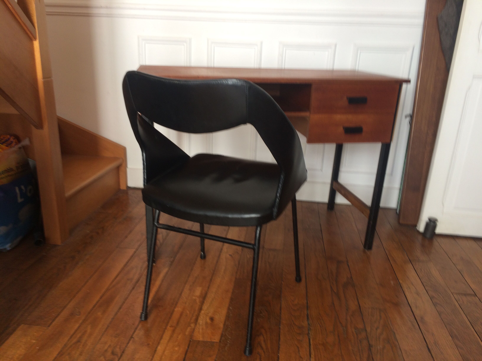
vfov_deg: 48.2
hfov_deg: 61.7
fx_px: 404
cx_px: 241
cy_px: 180
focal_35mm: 29
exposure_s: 1/50
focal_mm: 4.15
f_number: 2.2
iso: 50
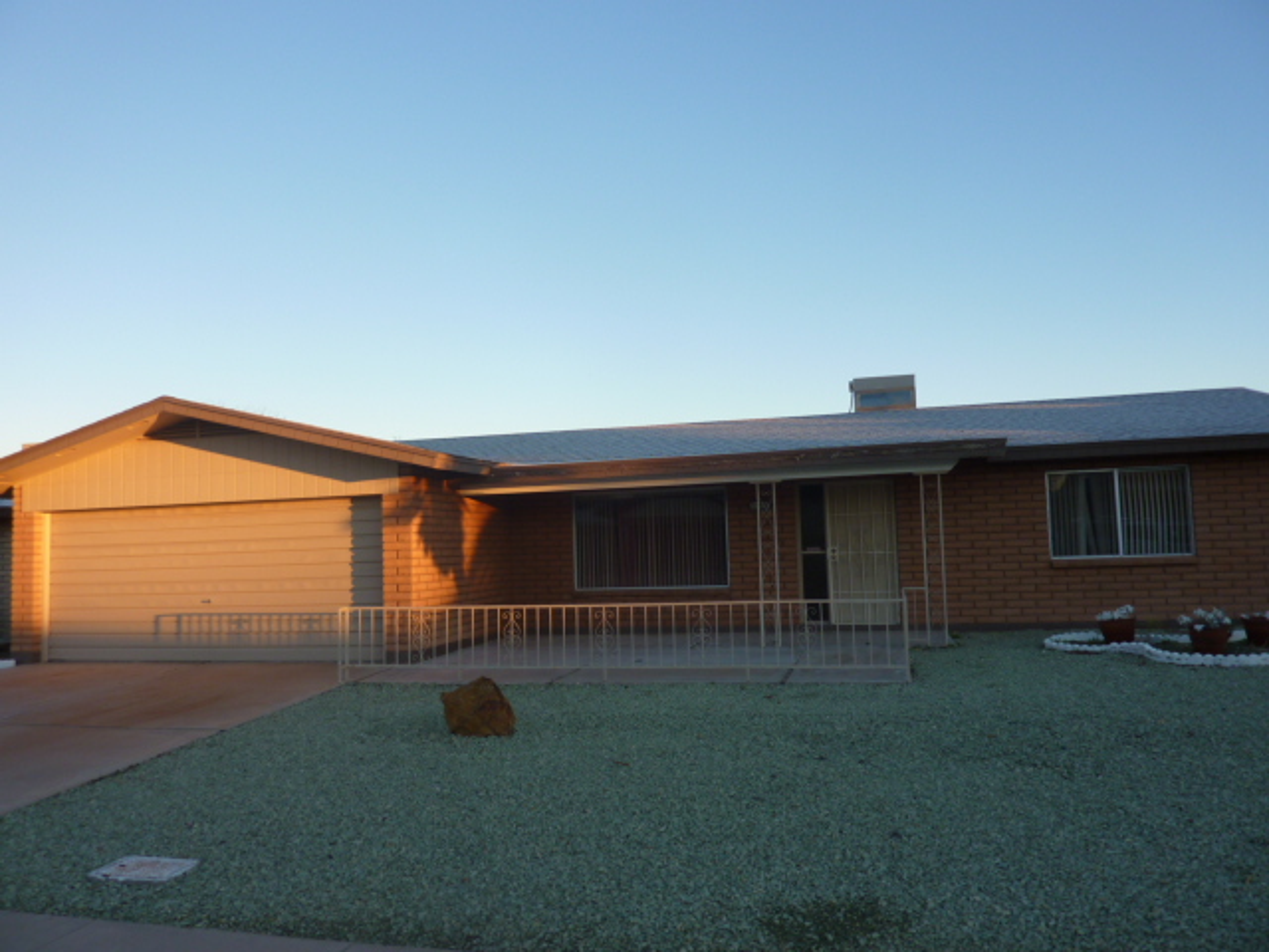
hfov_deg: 69.4
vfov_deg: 54.9
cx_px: 634
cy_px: 476
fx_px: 916
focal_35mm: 25
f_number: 3.5
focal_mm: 4.1
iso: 80
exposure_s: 1/125
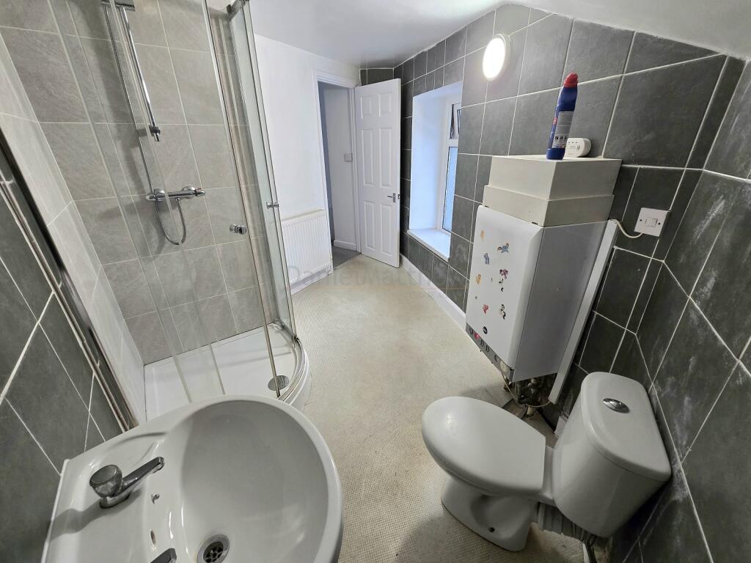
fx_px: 282
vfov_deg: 89.9
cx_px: 376
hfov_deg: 106.2
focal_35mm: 13
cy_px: 282
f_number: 2.2
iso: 160
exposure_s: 1/50
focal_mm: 2.2
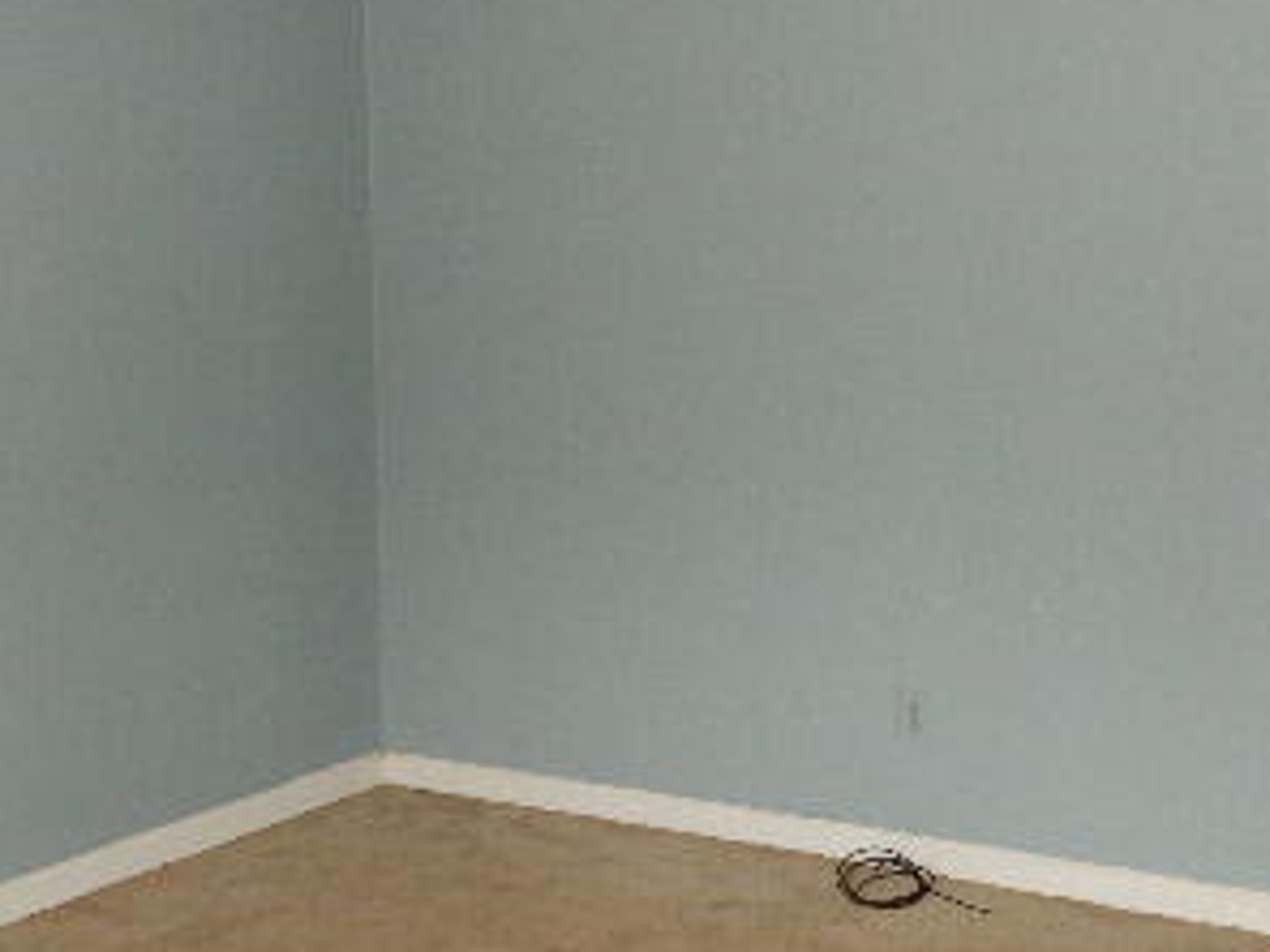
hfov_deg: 35.5
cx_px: 614
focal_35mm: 54
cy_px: 416
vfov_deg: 27.0
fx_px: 1981
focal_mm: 4.5
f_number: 3.7
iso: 450
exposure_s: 1/30
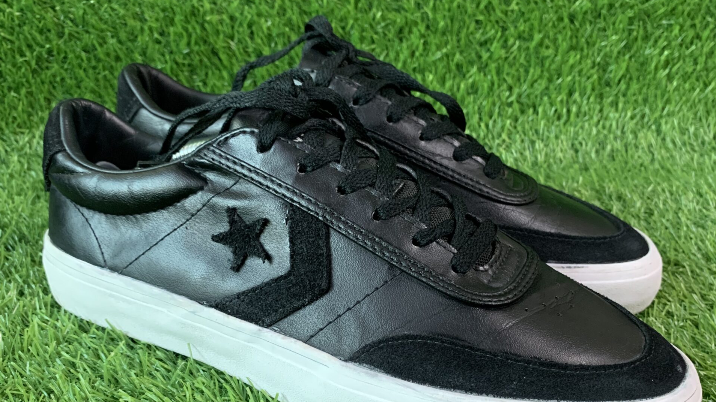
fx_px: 721
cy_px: 277
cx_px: 359
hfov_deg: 52.8
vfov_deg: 30.9
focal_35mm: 38
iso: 400
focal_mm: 4.25
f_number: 1.8
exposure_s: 1/52
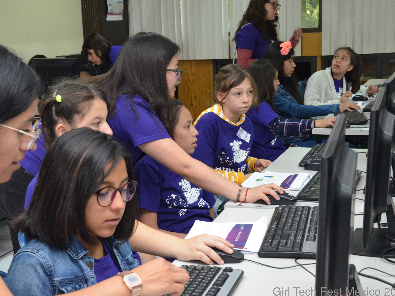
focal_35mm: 66
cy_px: 149
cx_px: 186
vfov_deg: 22.3
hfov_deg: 29.4
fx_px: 753
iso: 3200
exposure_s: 1/60
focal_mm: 40
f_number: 10
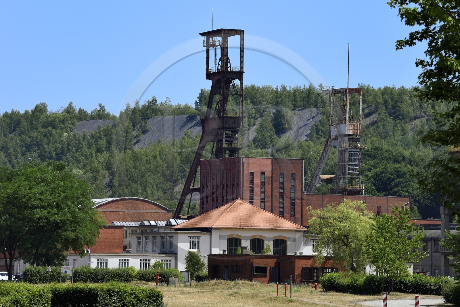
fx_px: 2555
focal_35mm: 200
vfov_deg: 6.9
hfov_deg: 10.3
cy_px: 154
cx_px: 230
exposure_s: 1/250
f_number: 13
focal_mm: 200
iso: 200
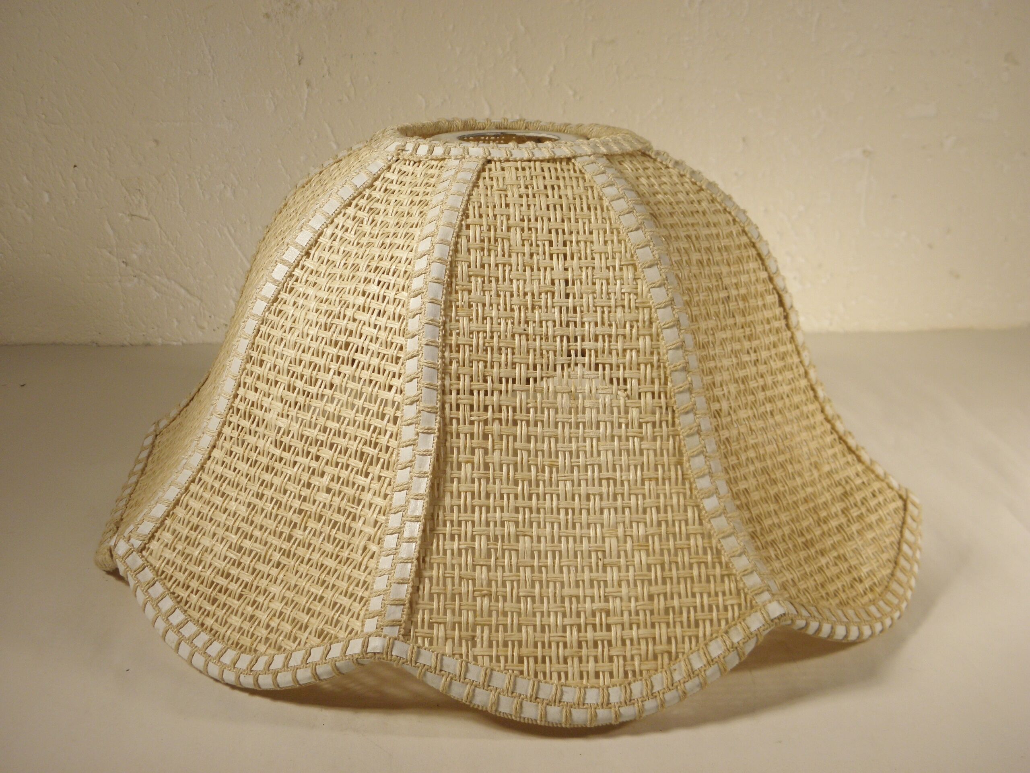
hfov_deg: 45.8
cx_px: 515
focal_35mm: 41
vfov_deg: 35.1
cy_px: 386
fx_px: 1220
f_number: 3.8
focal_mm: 7.5
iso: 100
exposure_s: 1/80
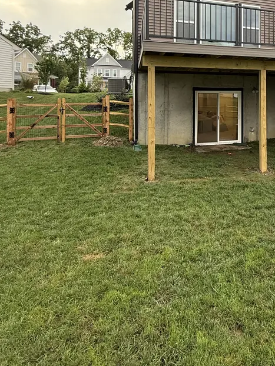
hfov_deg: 46.9
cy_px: 91
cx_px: 241
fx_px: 286
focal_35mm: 27
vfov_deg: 61.6
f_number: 2.2
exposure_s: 1/99
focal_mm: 2.22
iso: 80
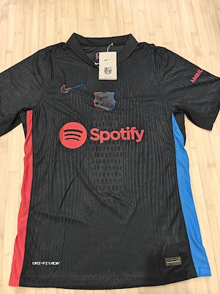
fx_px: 195
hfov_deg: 58.9
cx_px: 110
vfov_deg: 73.9
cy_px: 147
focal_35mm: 23
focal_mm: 6.06
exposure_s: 1/50
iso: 1250
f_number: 1.6
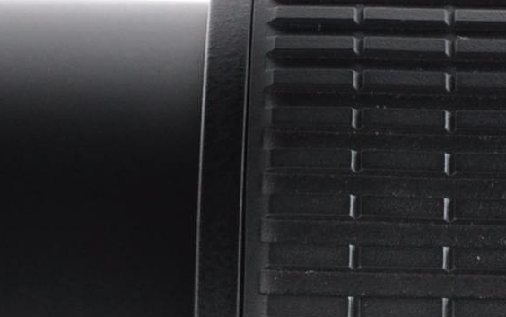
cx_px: 269
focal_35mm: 348
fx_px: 4801
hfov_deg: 6.0
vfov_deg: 3.8
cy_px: 496
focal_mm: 40
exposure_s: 1/125
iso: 200
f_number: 22
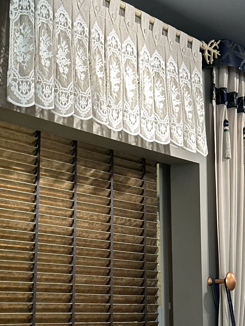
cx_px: 97
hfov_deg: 18.9
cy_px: 135
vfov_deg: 25.0
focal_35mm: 78
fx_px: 736
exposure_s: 1/100
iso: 80
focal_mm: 6.86
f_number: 1.78
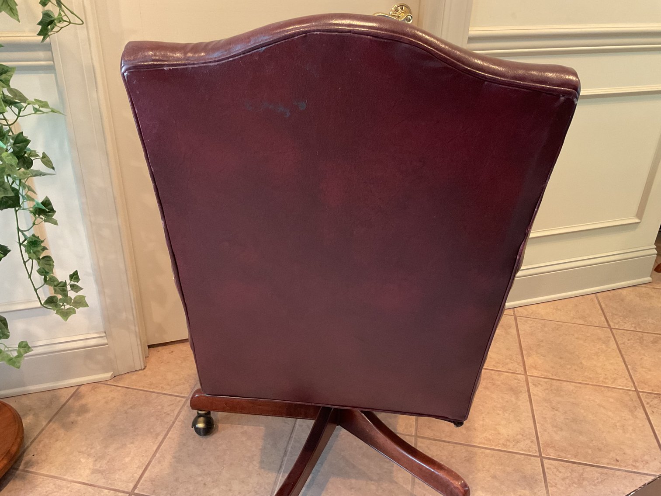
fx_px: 554
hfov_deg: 61.7
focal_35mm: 29
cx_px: 330
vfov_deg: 48.2
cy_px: 248
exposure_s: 1/30
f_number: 1.8
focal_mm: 3
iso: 320
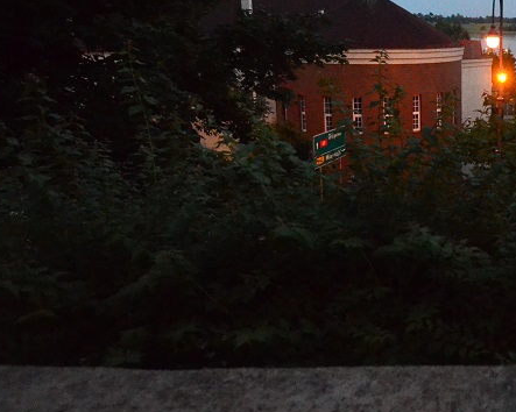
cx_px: 547
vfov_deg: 38.2
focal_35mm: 38
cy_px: 104
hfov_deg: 40.3
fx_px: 580
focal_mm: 12
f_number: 4
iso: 6400
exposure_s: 1/400
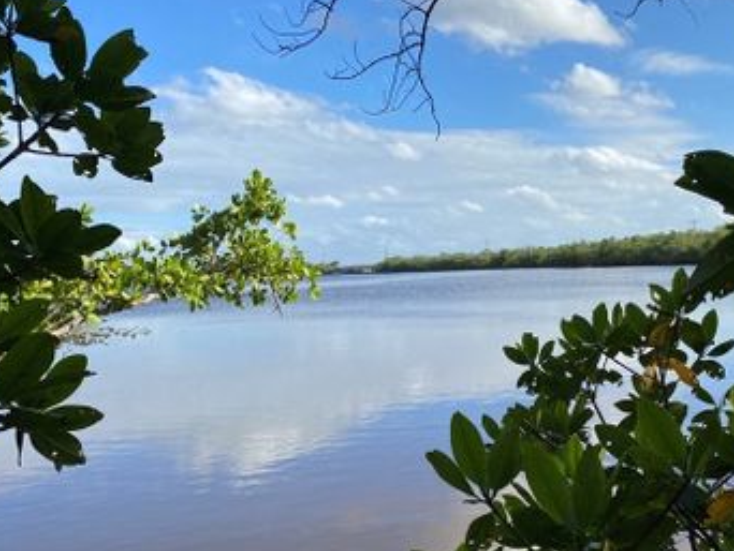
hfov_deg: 48.7
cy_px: 306
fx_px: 806
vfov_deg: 37.7
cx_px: 438
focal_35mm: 38
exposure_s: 1/2890
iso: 32
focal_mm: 4.25
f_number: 1.8
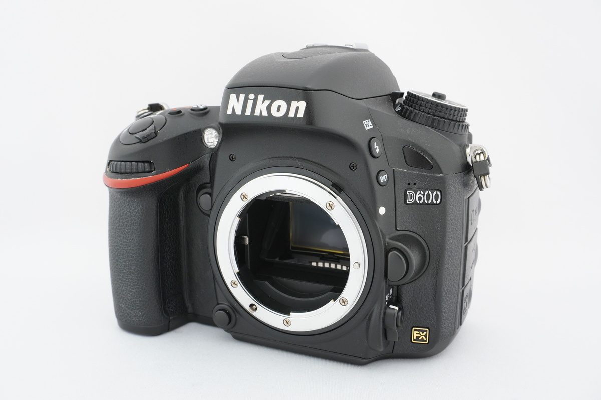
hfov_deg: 55.1
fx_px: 575
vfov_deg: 38.3
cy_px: 200
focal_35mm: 34
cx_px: 300
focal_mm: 23
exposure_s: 1/2
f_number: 11
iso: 400
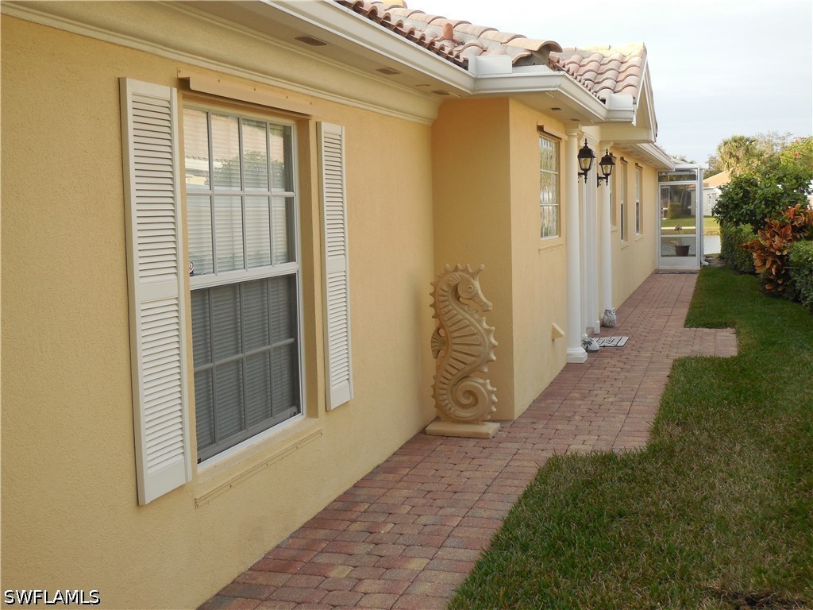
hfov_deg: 41.2
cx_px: 406
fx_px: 1080
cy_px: 305
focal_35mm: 46
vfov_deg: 31.5
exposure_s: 1/250
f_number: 3.8
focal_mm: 8.2
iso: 125
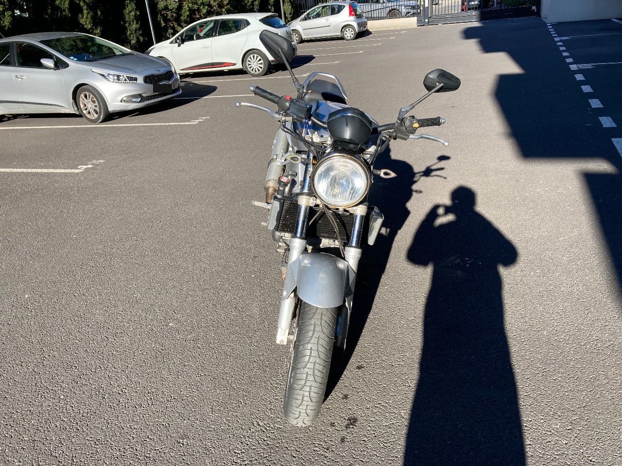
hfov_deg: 63.4
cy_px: 233
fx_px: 503
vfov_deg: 49.7
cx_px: 311
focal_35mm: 28
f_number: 1.8
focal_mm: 3.99
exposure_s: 1/923
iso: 20
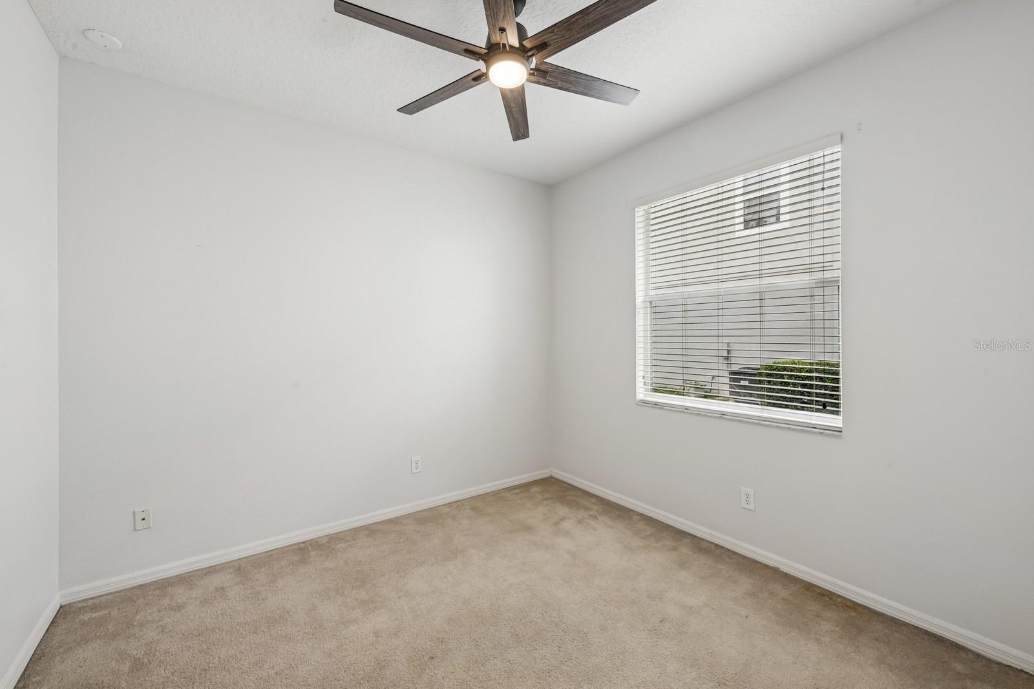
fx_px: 402
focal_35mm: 14
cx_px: 517
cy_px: 344
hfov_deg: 104.3
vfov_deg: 81.2
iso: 200
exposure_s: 1/13
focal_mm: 14
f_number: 11
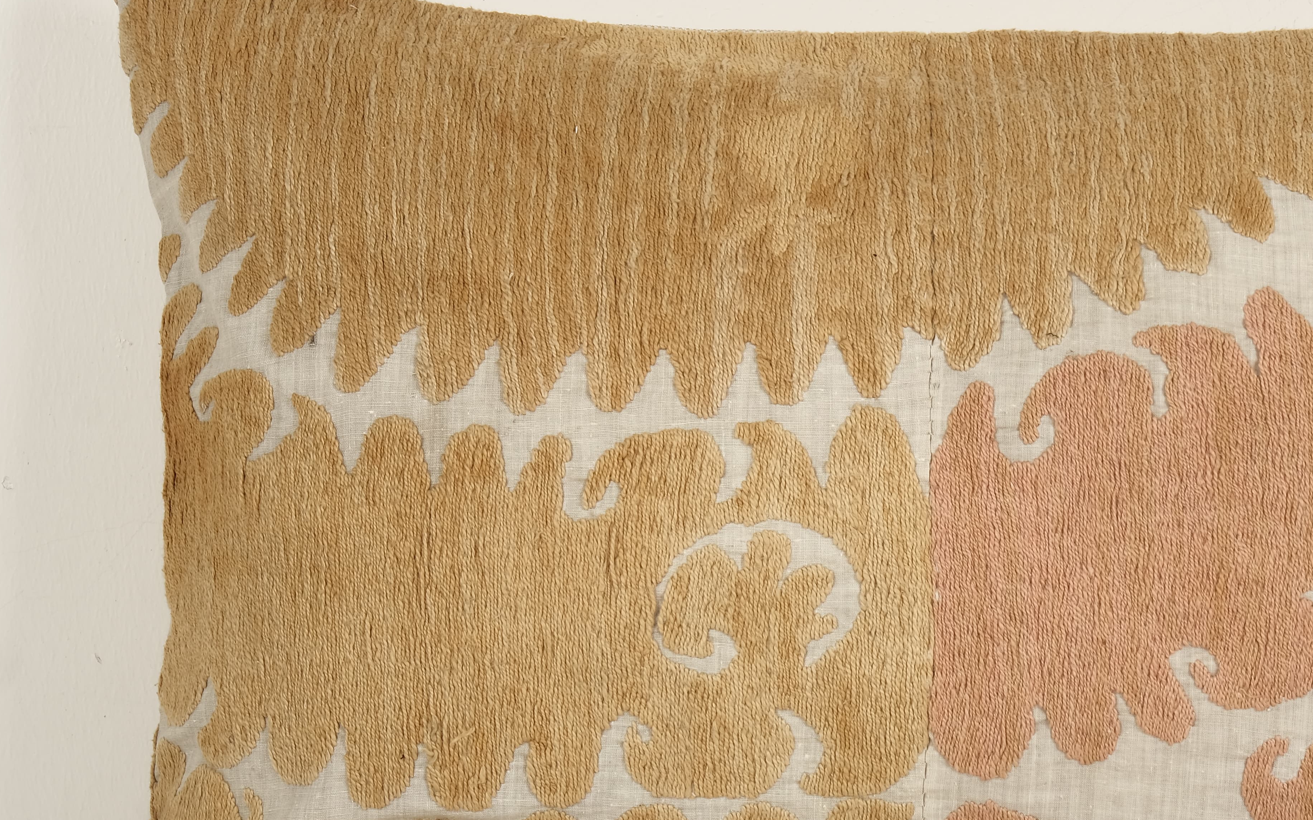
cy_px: 464
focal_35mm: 102
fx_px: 3650
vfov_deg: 12.8
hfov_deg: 20.3
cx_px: 926
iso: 80
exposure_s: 1/160
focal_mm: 39
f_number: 13
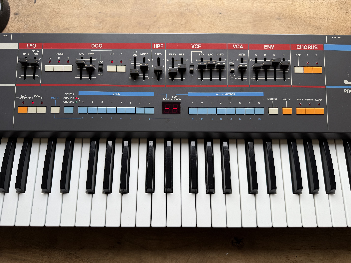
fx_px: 243
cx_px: 176
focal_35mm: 24
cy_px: 132
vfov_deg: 56.8
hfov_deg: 71.6
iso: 64
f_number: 1.78
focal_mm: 6.76
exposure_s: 1/180
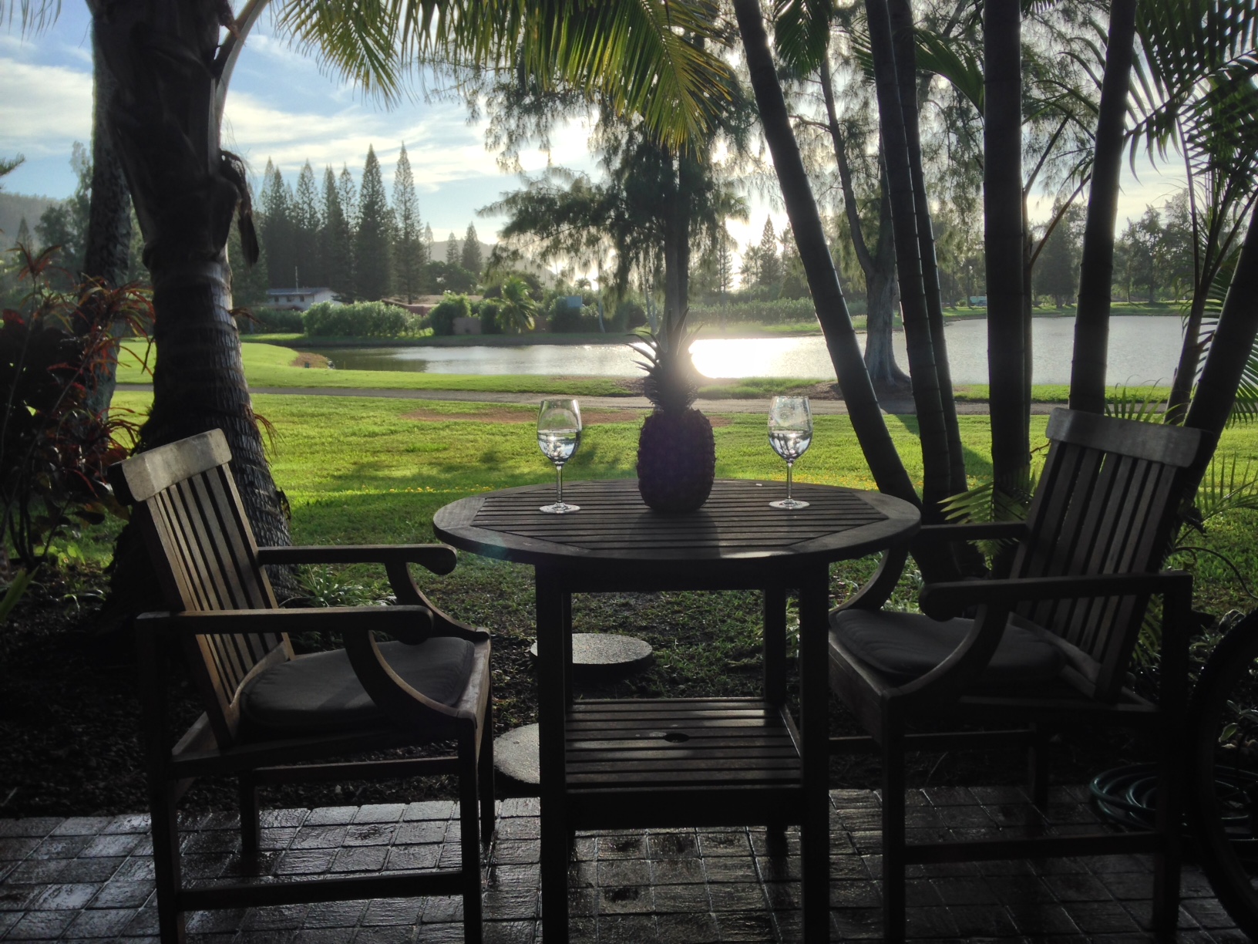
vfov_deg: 42.9
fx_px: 1199
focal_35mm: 33
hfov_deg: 55.4
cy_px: 472
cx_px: 629
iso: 50
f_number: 2.4
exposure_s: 1/753
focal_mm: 4.12
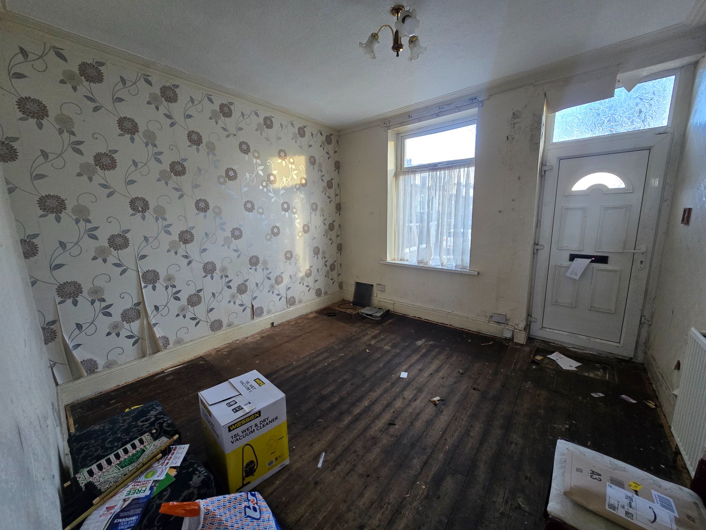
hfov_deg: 106.2
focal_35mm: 13
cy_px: 265
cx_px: 353
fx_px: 265
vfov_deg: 89.9
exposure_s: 1/50
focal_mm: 2.2
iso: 320
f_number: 2.2
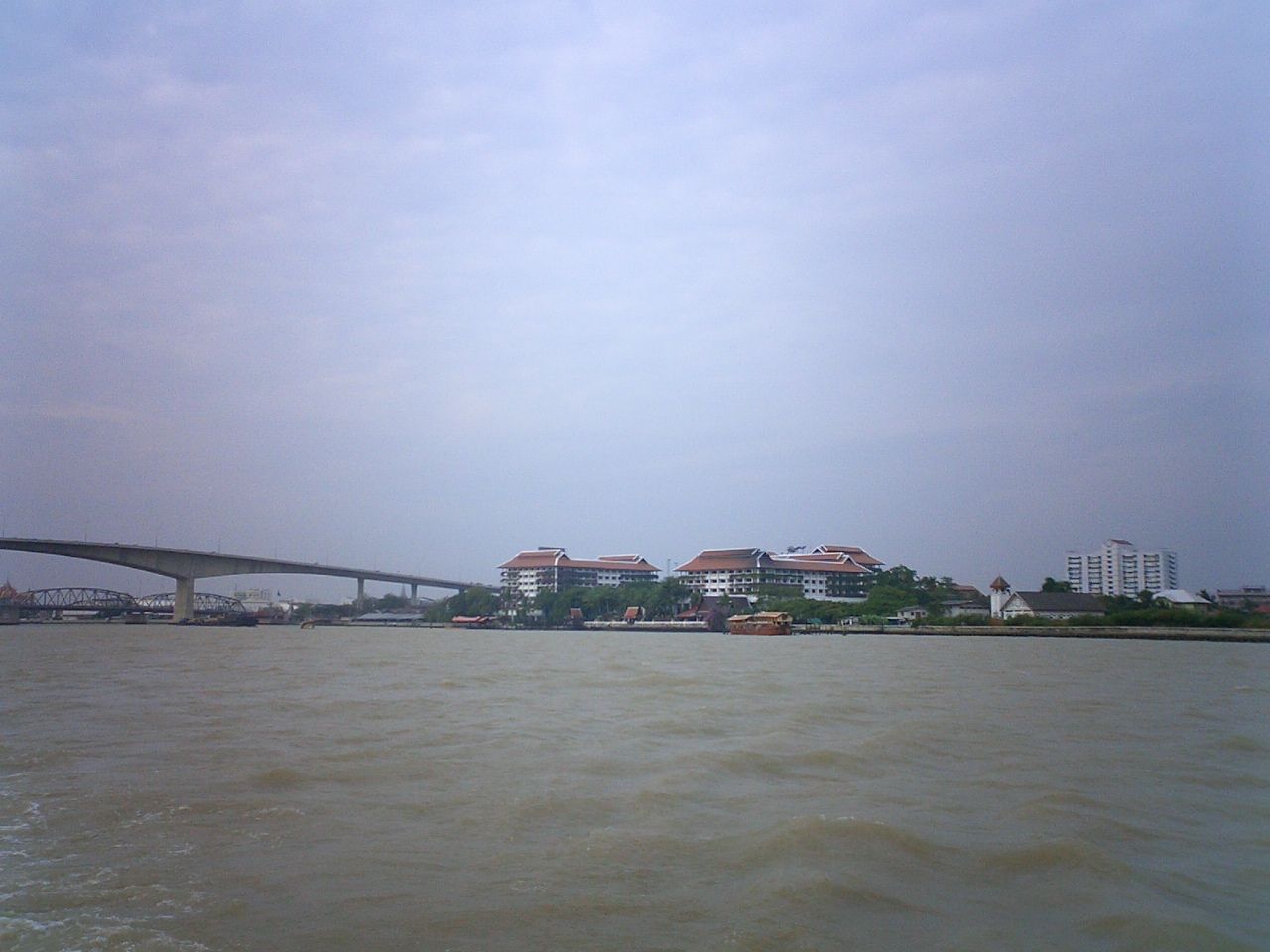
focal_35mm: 37
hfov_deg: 50.1
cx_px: 635
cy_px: 476
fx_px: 1357
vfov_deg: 38.7
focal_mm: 5.6
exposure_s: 1/1250
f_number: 3.5
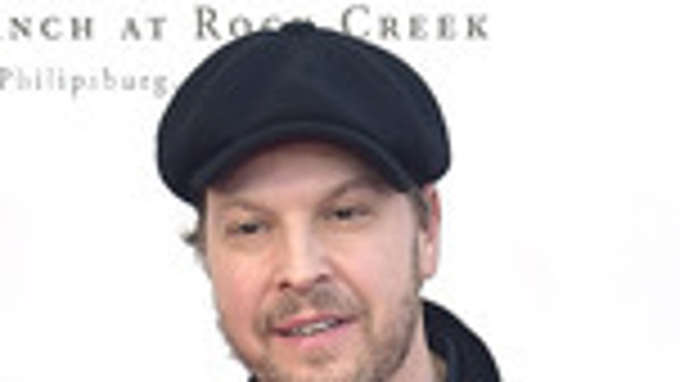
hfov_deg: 19.3
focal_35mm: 111
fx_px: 2002
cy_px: 813
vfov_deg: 10.0
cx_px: 408
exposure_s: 1/250
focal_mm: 40
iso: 640
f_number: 6.3
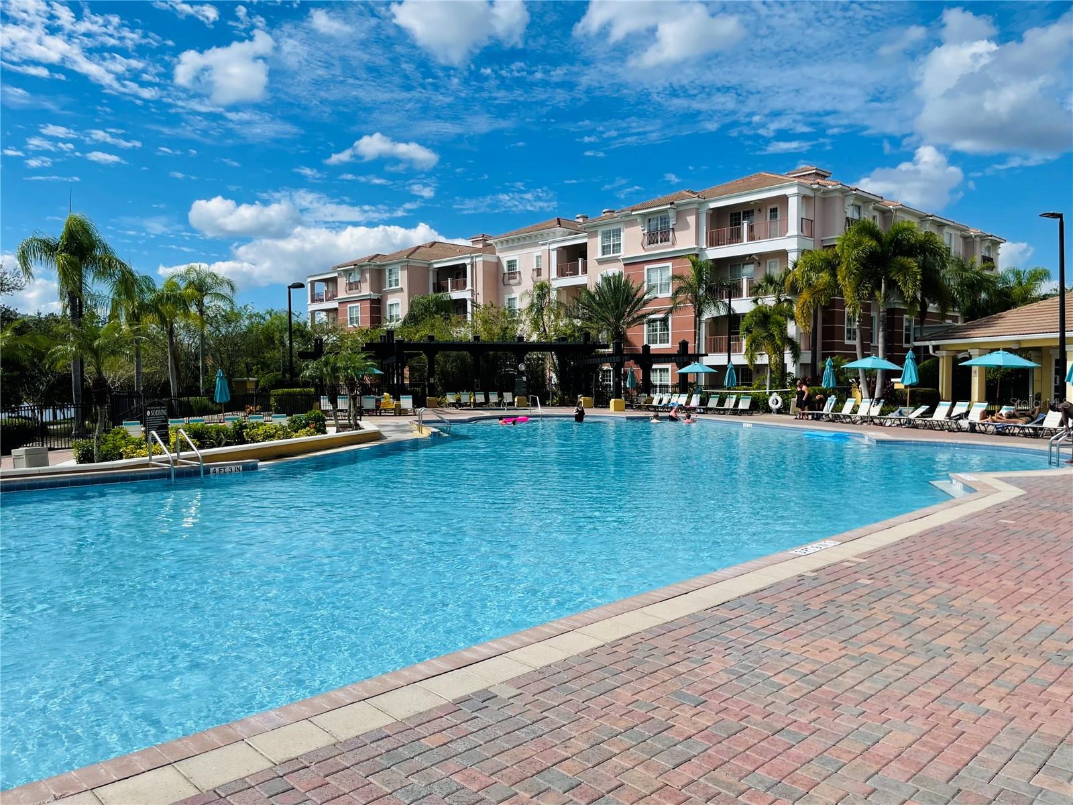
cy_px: 402
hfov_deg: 67.3
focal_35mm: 26
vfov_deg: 53.1
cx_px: 536
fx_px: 806
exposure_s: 1/5814
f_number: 1.6
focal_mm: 4.2
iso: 32
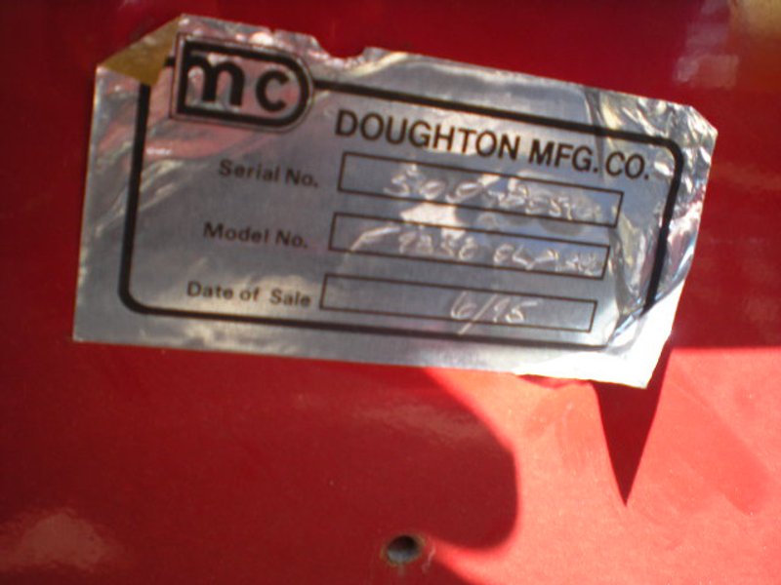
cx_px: 390
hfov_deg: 49.0
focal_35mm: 38
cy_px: 292
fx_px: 857
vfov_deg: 37.7
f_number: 3.1
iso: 64
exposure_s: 1/84.6
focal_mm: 6.3
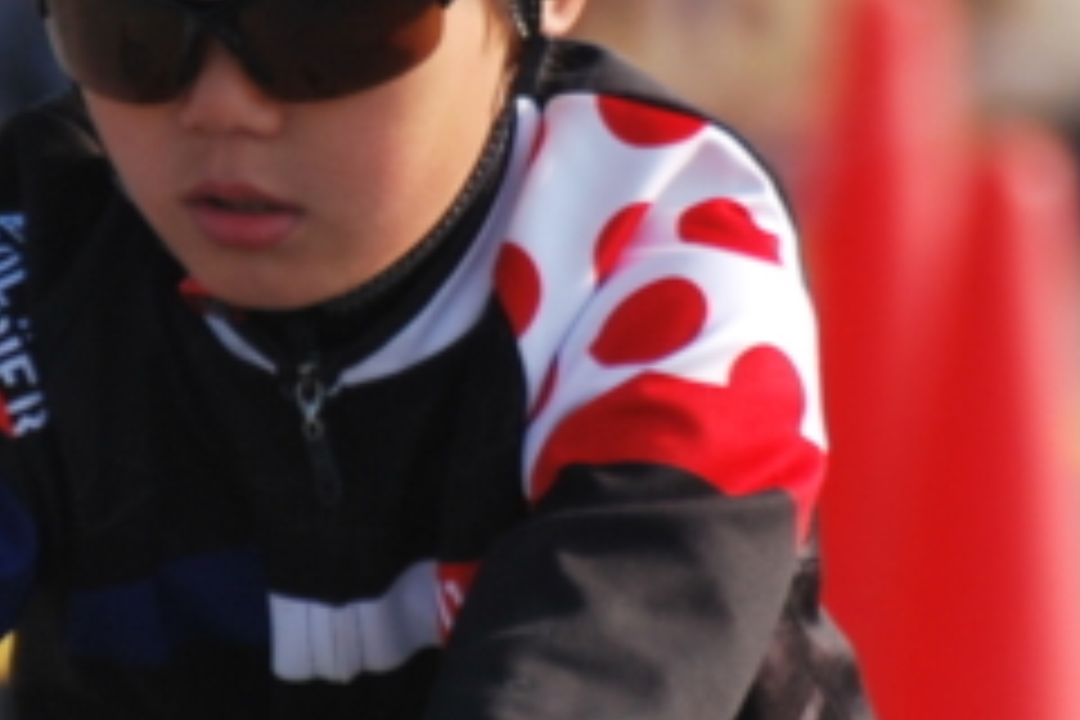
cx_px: 351
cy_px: 322
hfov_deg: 1.1
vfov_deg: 0.7
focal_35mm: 1923
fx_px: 57685
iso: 220
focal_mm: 300
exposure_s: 1/500
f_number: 5.6
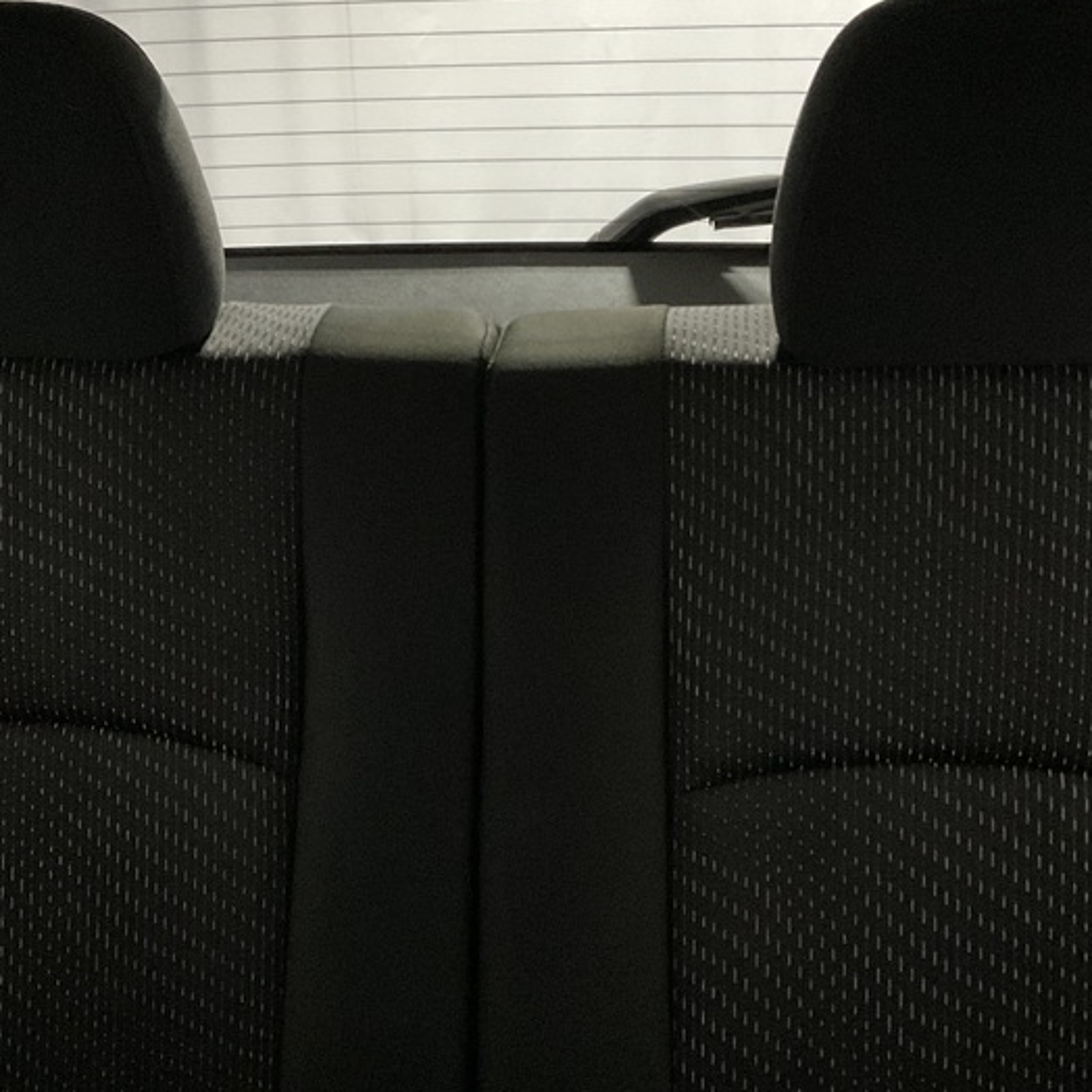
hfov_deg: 36.0
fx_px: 1677
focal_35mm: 47
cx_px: 477
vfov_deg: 36.1
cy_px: 529
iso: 500
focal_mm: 3
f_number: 1.8
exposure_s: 1/20
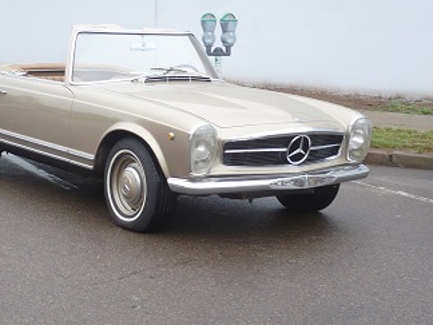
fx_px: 1051
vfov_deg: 17.5
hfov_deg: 23.2
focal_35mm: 84
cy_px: 126
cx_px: 170
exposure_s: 1/40
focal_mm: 8.3
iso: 100
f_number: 3.4
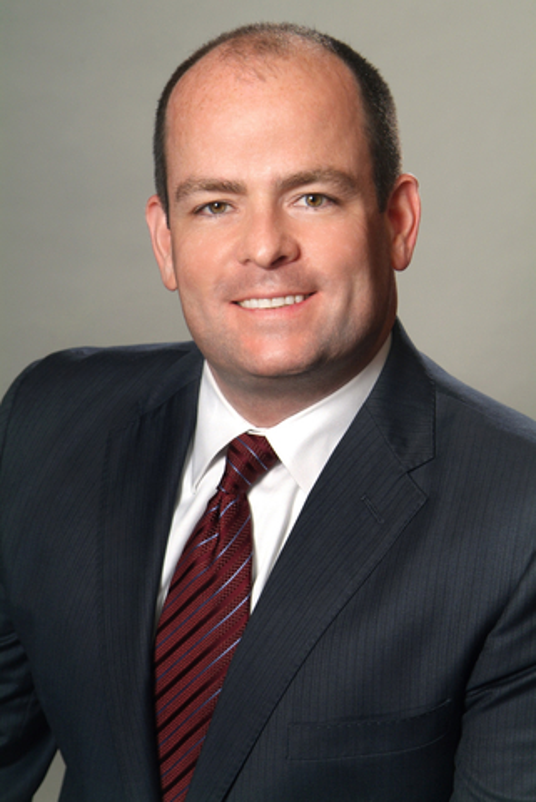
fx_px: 2340
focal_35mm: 105
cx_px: 268
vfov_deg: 19.4
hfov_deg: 13.1
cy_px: 401
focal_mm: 70
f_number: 6.7
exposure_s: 1/125
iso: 160
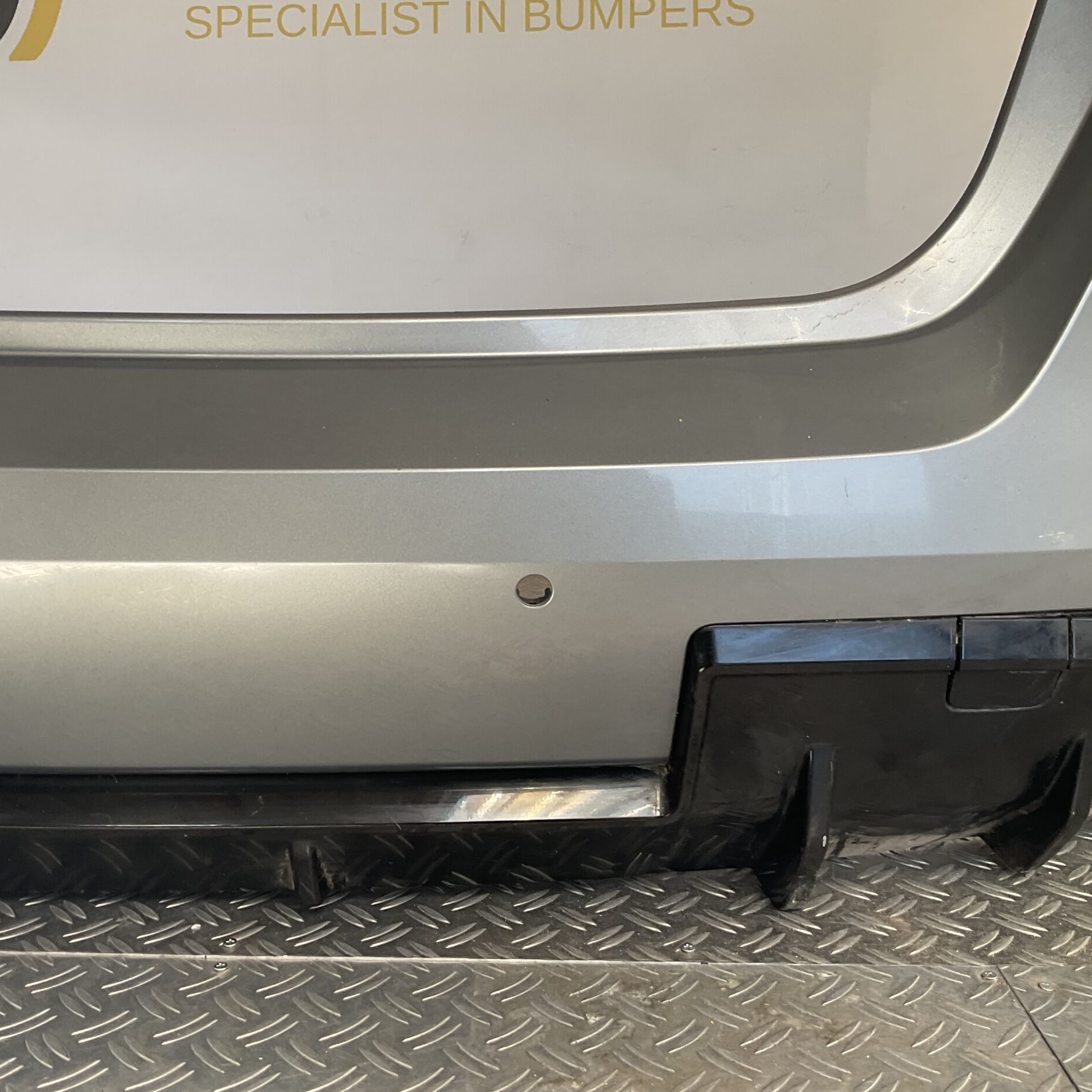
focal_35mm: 35
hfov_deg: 47.2
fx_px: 1249
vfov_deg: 47.2
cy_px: 538
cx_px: 506
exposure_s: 1/139
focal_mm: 3
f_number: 1.8
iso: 16
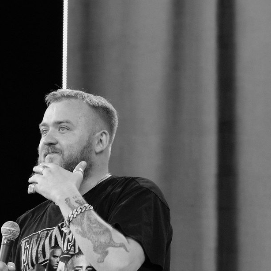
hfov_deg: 4.8
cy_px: 373
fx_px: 3233
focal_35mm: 365
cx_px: 4
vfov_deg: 4.8
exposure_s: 1/125
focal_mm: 68.7
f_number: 4
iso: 1000
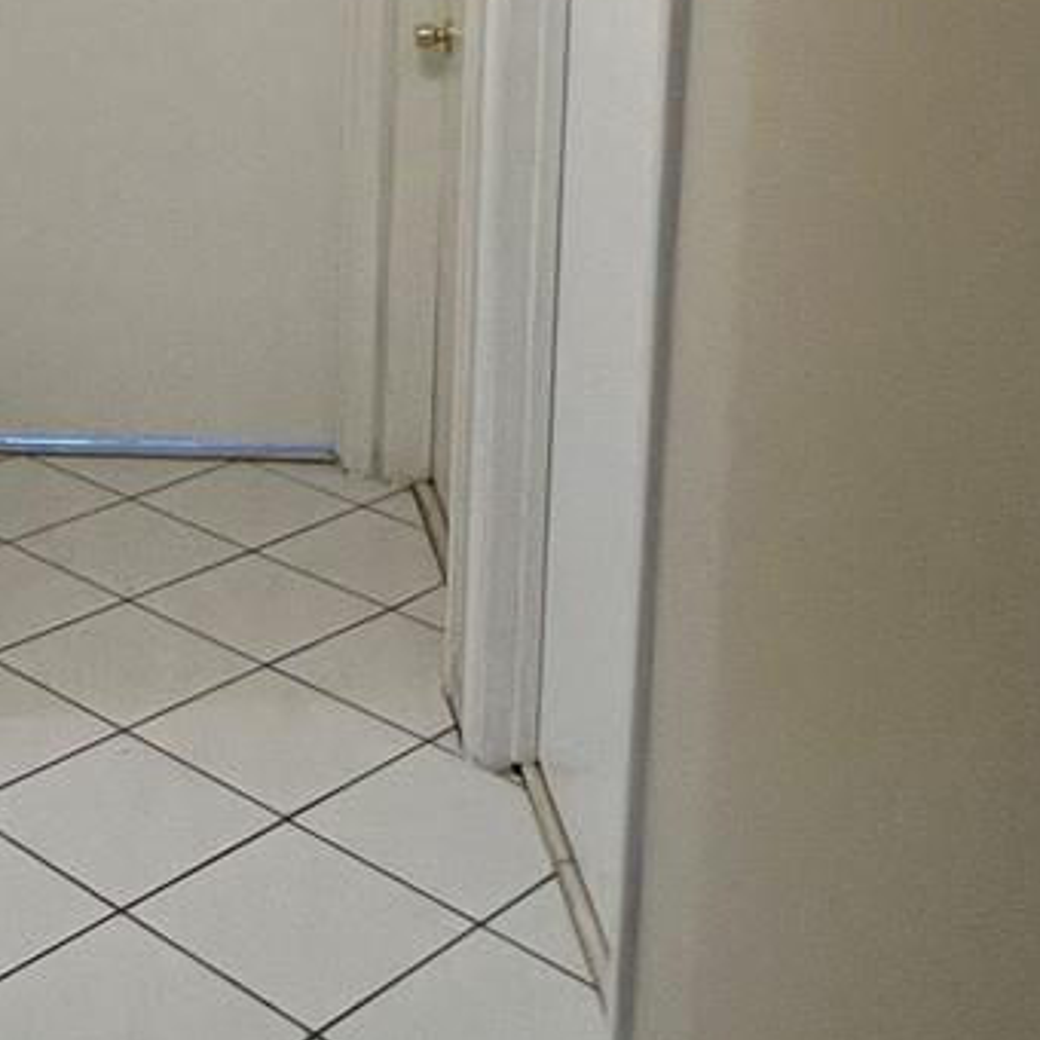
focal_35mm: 54
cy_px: 28
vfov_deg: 29.7
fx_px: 1836
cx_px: 46
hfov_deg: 29.9
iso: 200
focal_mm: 1.57
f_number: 1.8
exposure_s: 1/60
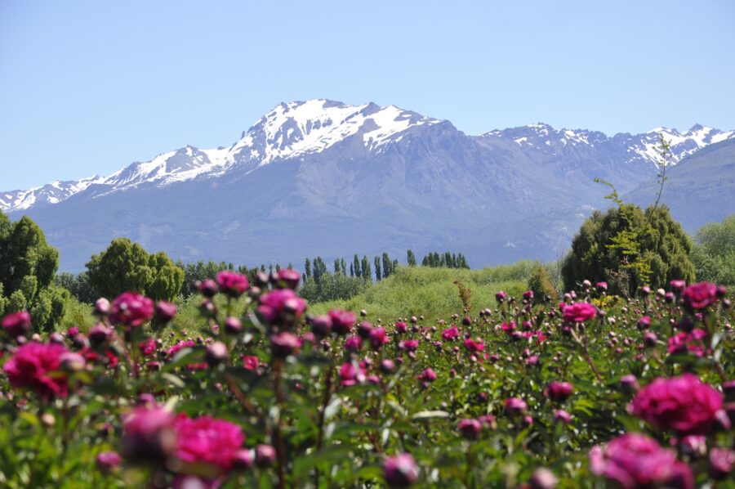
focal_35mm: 135
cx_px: 368
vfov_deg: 10.1
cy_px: 244
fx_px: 2753
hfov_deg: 15.2
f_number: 9
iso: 200
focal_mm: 90
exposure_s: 1/320
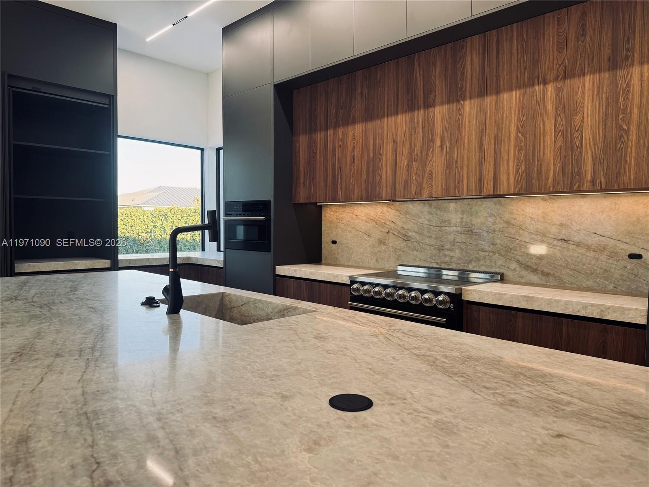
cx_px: 324
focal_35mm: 24
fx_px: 450
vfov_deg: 56.8
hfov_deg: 71.6
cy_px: 244
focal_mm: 6.76
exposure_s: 1/121
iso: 100
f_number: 1.78
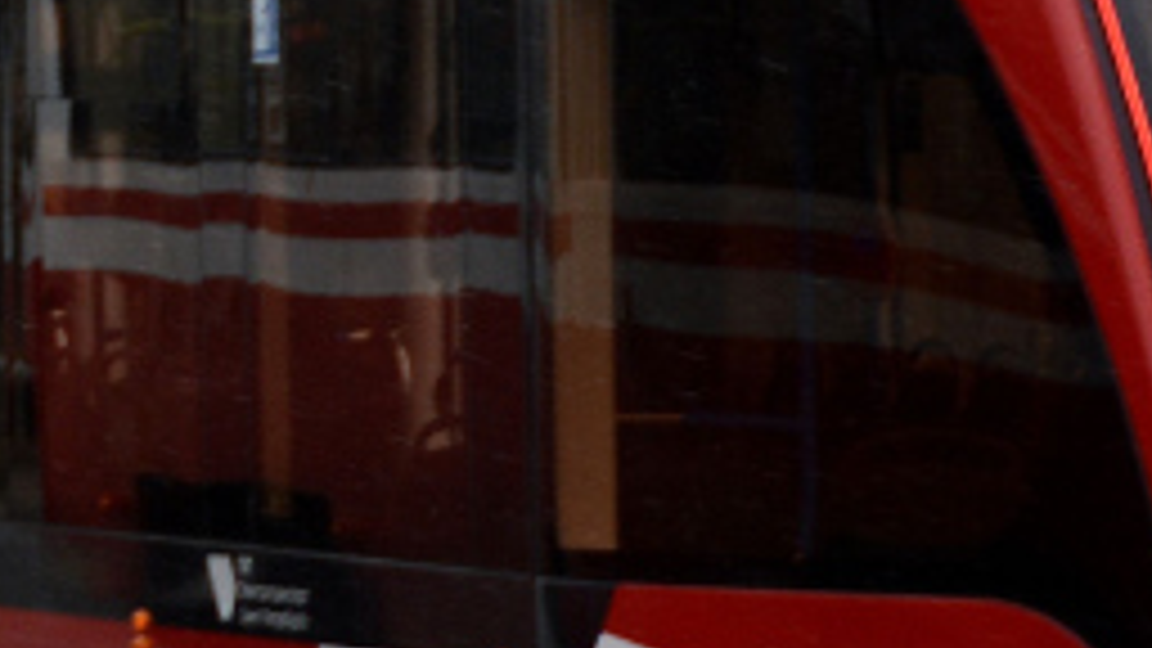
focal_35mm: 558
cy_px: -479
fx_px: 17045
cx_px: -1760
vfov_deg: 2.2
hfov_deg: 3.8
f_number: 5
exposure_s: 1/250
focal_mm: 70
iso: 200
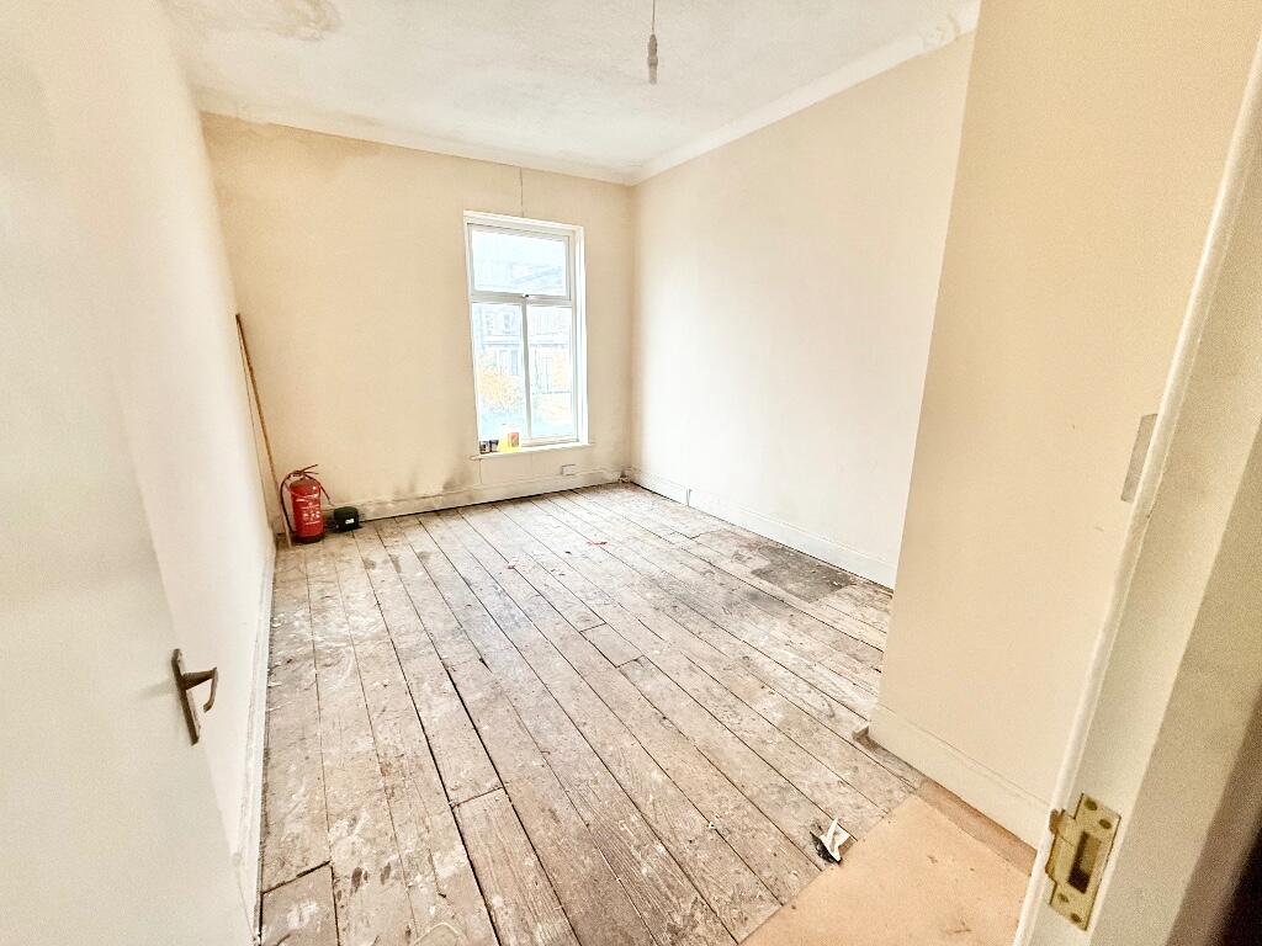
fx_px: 510
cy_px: 473
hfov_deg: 102.1
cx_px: 631
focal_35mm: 14
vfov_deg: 85.7
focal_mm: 2.22
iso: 320
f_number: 2.2
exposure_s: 1/79
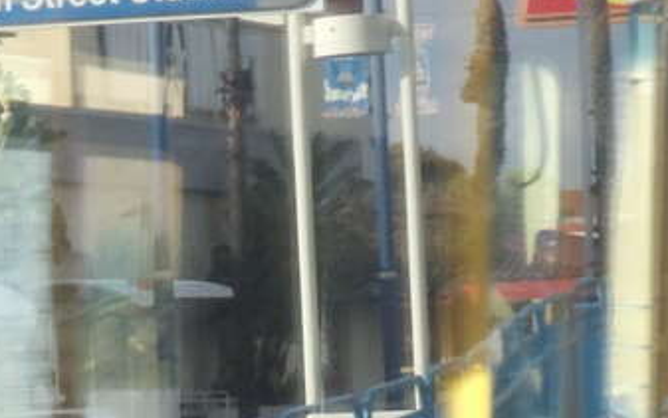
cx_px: 83
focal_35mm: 433
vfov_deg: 3.0
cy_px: 491
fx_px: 7887
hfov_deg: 4.8
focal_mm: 23.45
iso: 400
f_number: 5.1
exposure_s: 1/400
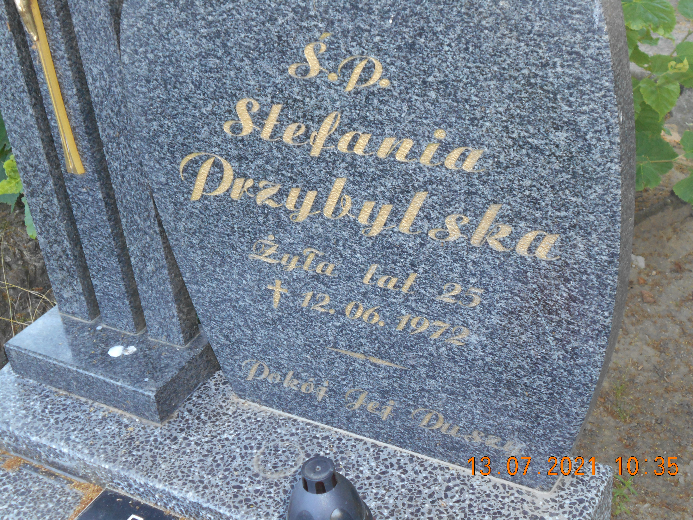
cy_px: 255
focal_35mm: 51
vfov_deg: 28.6
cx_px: 351
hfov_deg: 37.5
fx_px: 1021
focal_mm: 8.8
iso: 200
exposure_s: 1/60
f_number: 4.5
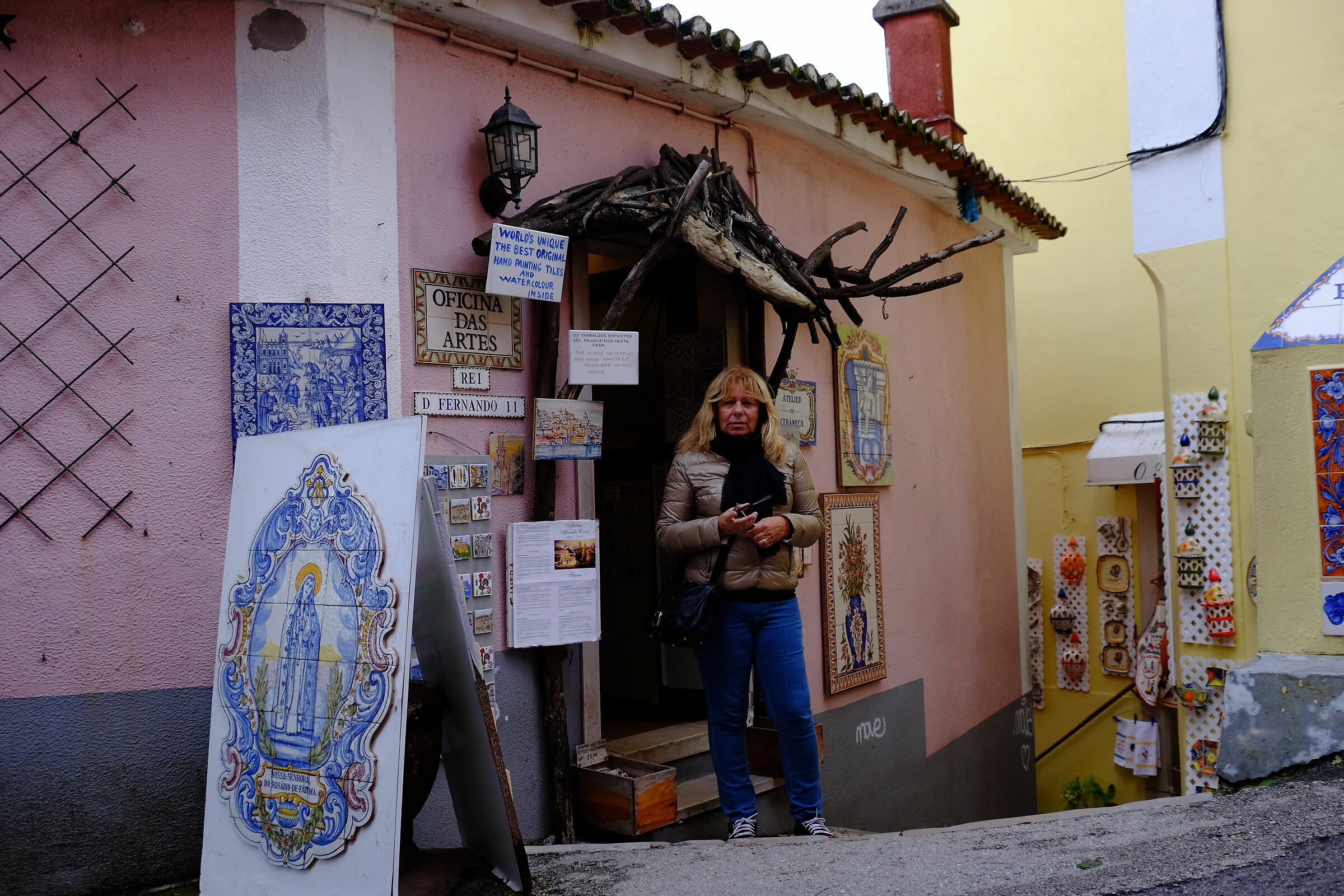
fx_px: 1269
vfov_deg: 38.9
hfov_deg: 55.8
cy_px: 448
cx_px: 672
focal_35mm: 34
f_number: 4.5
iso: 400
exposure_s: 1/350
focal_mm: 22.4
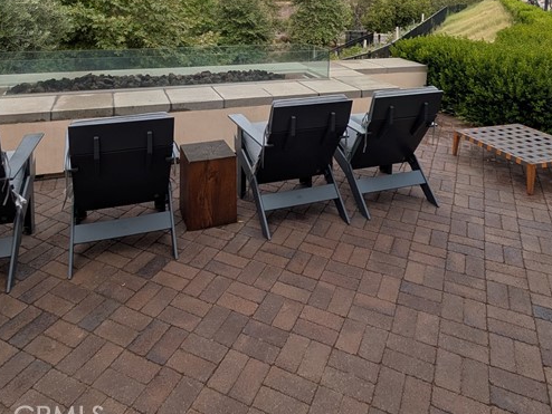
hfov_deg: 61.6
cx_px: 254
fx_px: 463
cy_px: 3
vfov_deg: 42.0
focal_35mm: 29
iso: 50
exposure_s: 1/822
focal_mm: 1.83
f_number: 2.2
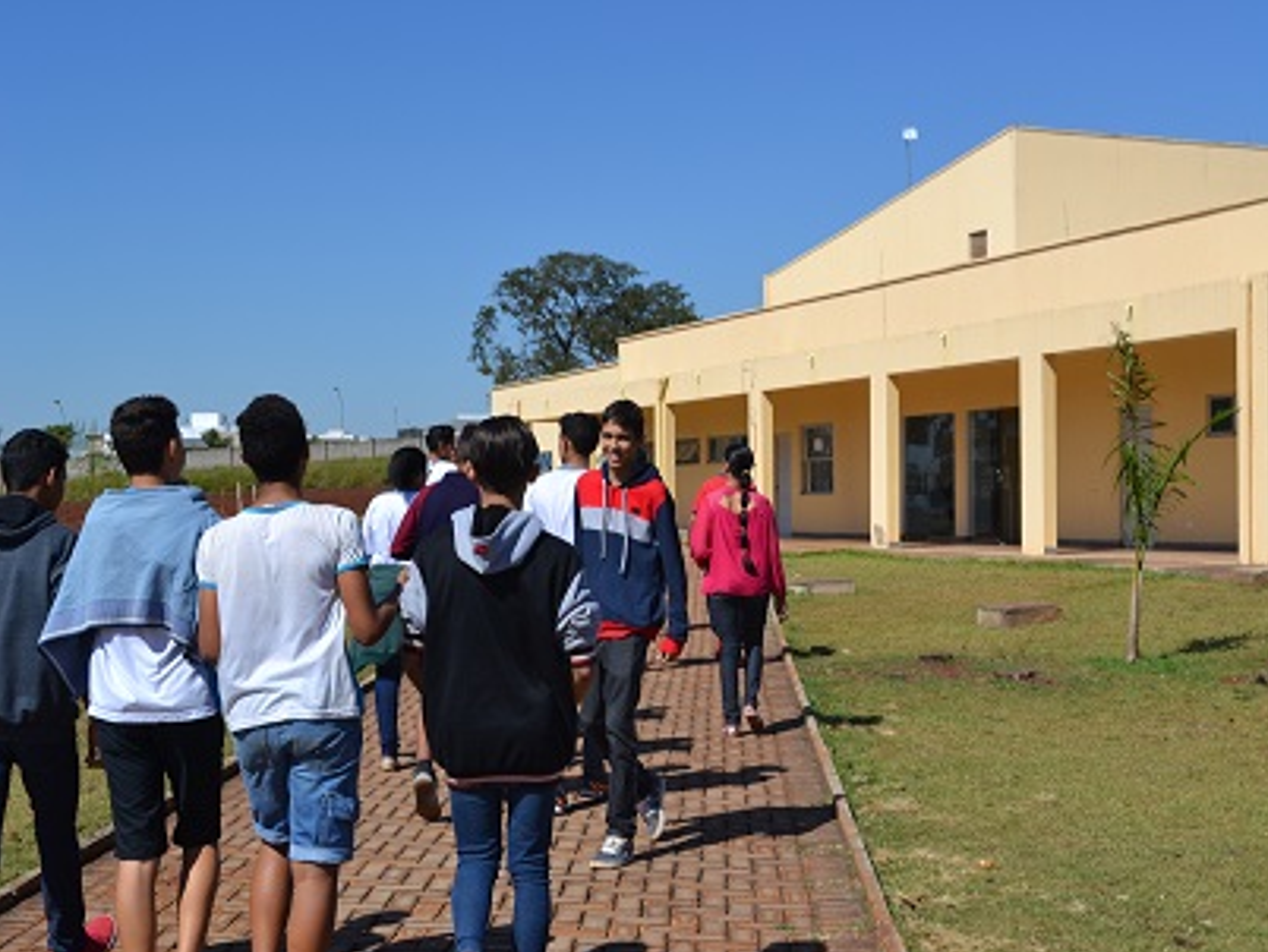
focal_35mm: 53
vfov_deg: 27.6
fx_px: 1943
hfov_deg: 36.1
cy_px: 476
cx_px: 725
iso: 100
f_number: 9
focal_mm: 32
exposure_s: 1/320
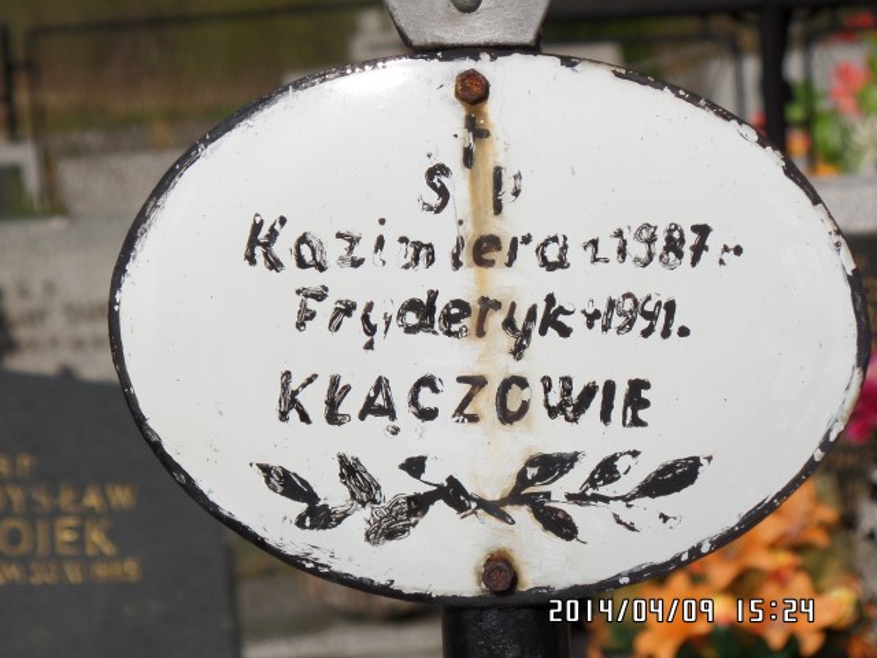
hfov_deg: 9.1
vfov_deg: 6.8
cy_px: 329
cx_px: 438
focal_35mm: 217
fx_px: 5498
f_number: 5.4
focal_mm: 38.6
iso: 100
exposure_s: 1/1000
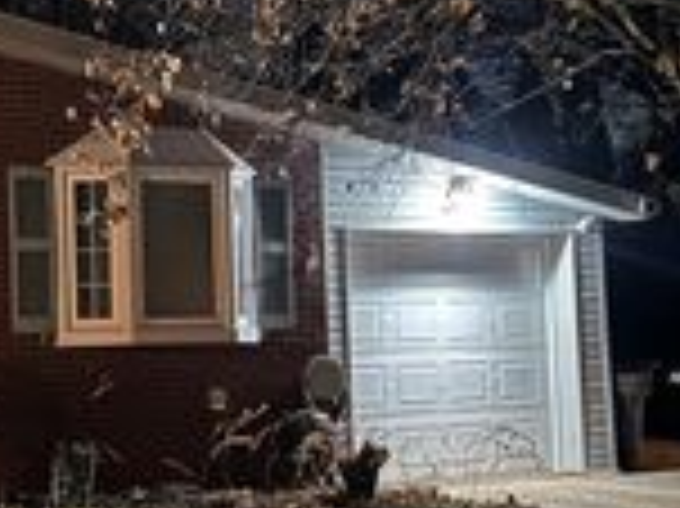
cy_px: 267
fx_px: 1688
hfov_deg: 22.0
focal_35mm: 86
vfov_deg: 17.1
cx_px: 14
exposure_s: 1/9
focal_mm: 5.7
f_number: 1.5
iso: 1000
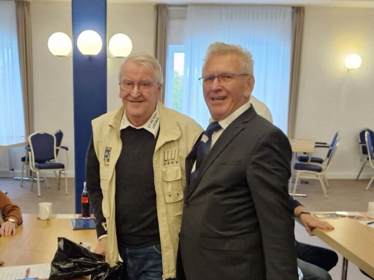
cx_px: 187
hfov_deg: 74.0
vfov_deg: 58.8
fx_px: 248
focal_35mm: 23
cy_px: 140
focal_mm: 5.54
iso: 640
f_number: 1.8
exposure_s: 1/100
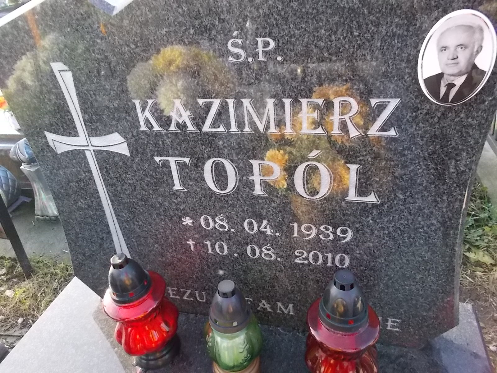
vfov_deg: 53.1
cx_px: 248
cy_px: 186
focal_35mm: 26
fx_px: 373
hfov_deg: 67.3
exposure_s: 1/250
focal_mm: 4.6
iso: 400
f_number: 3.2
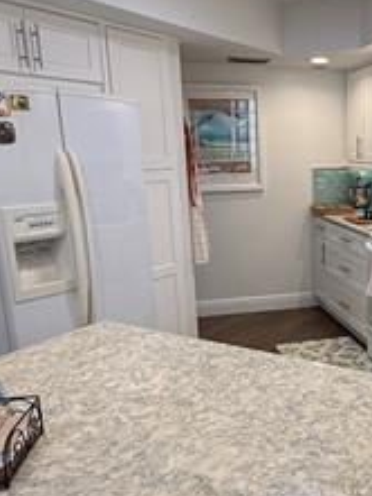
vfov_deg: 48.8
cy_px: 287
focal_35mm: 38
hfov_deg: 35.9
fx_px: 544
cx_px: 323
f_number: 2.2
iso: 100
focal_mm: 2.22
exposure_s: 1/120
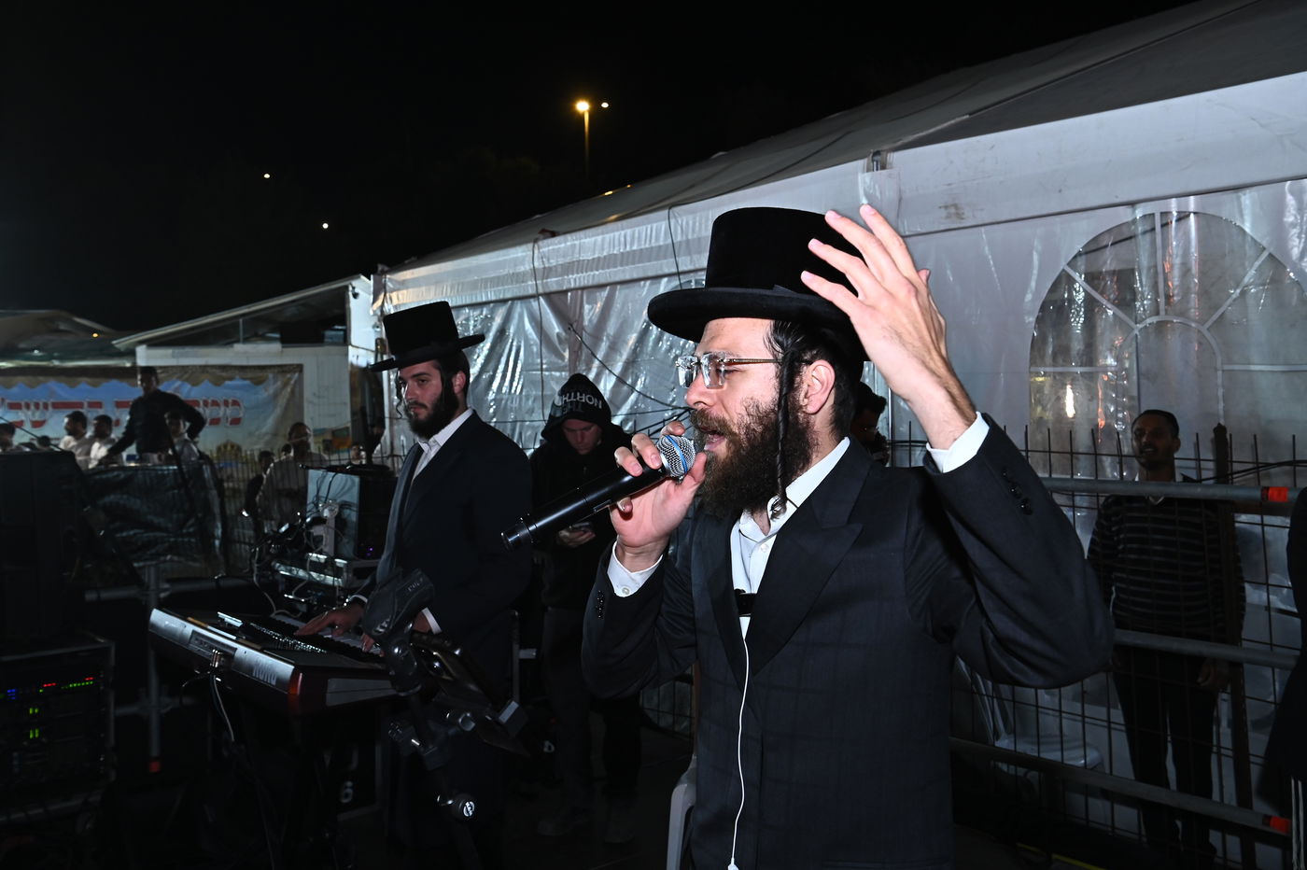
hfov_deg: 55.8
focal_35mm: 34
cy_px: 435
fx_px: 1234
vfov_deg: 38.8
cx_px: 654
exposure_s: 1/125
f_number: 8
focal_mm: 34
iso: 1600
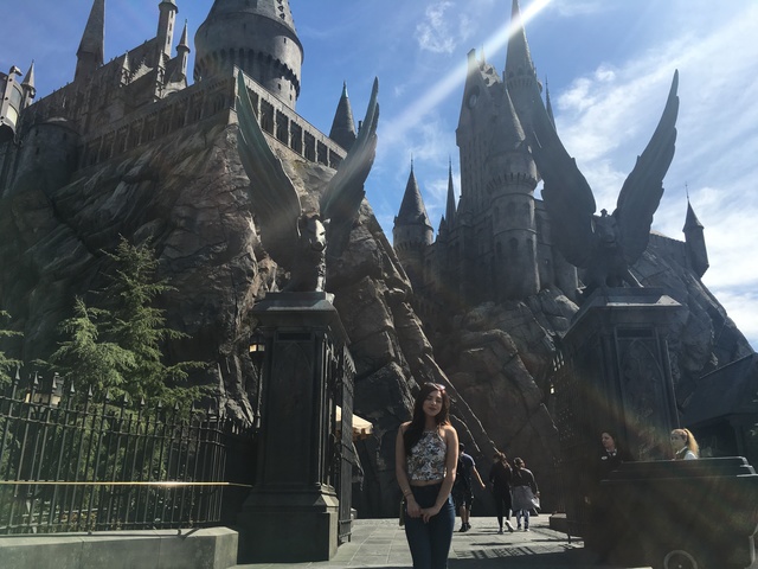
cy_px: 284
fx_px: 635
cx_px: 379
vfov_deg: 48.2
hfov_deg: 61.7
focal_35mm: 29
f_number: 2.2
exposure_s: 1/1570
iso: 25
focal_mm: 4.15
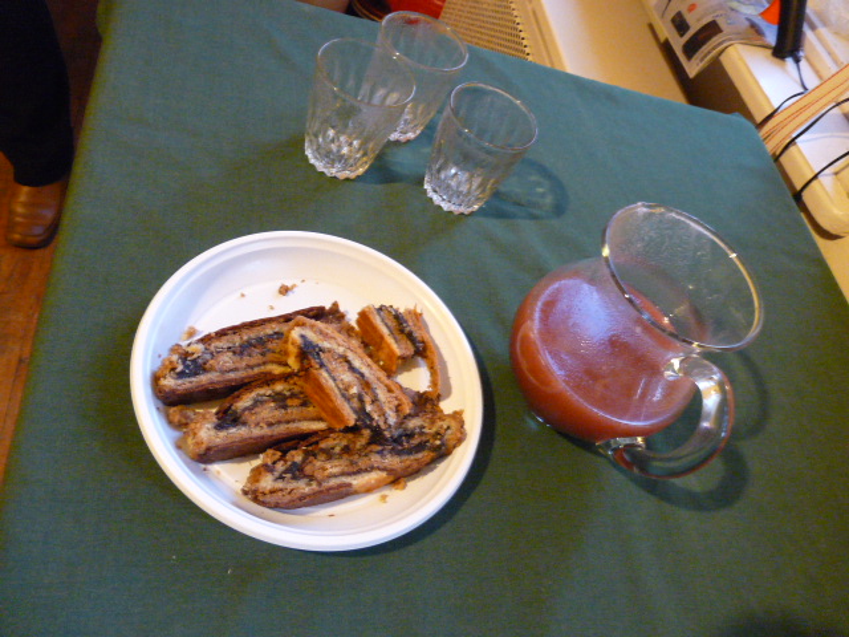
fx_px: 662
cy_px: 318
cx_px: 424
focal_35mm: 27
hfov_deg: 65.3
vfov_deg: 51.4
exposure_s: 1/8
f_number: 2.8
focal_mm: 4.8
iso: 800
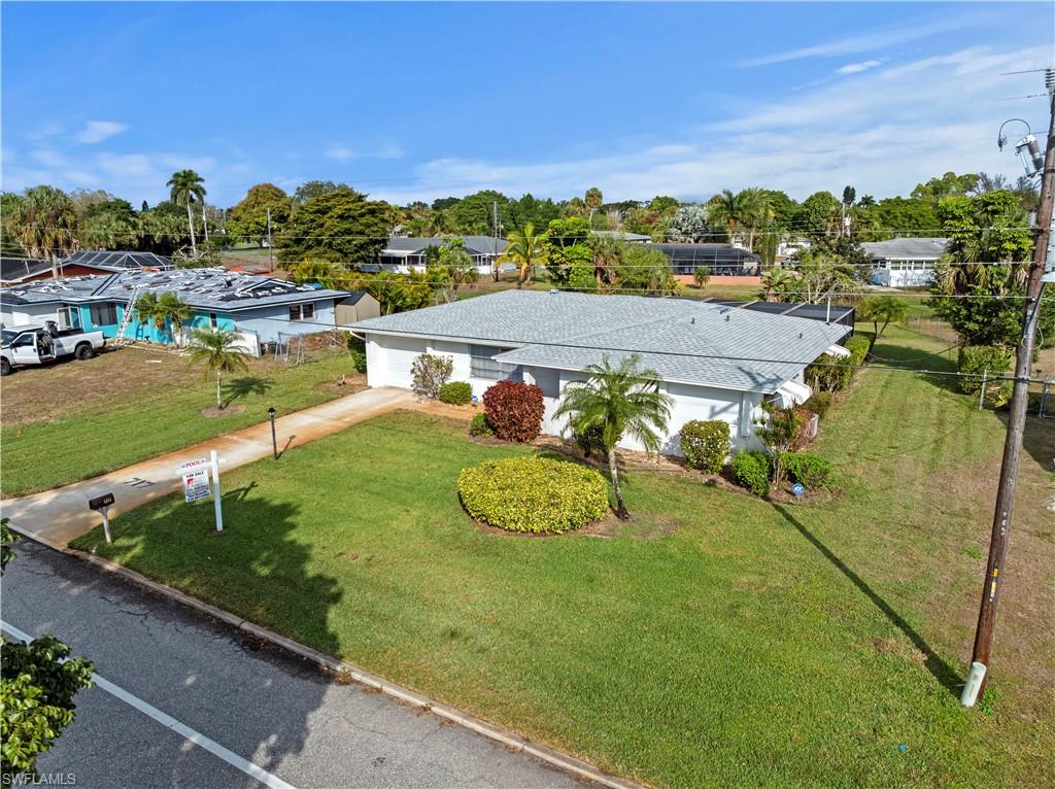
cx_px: 528
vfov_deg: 56.7
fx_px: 731
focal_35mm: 24
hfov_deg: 71.6
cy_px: 394
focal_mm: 12.29
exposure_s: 1/2000
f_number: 2.8
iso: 100
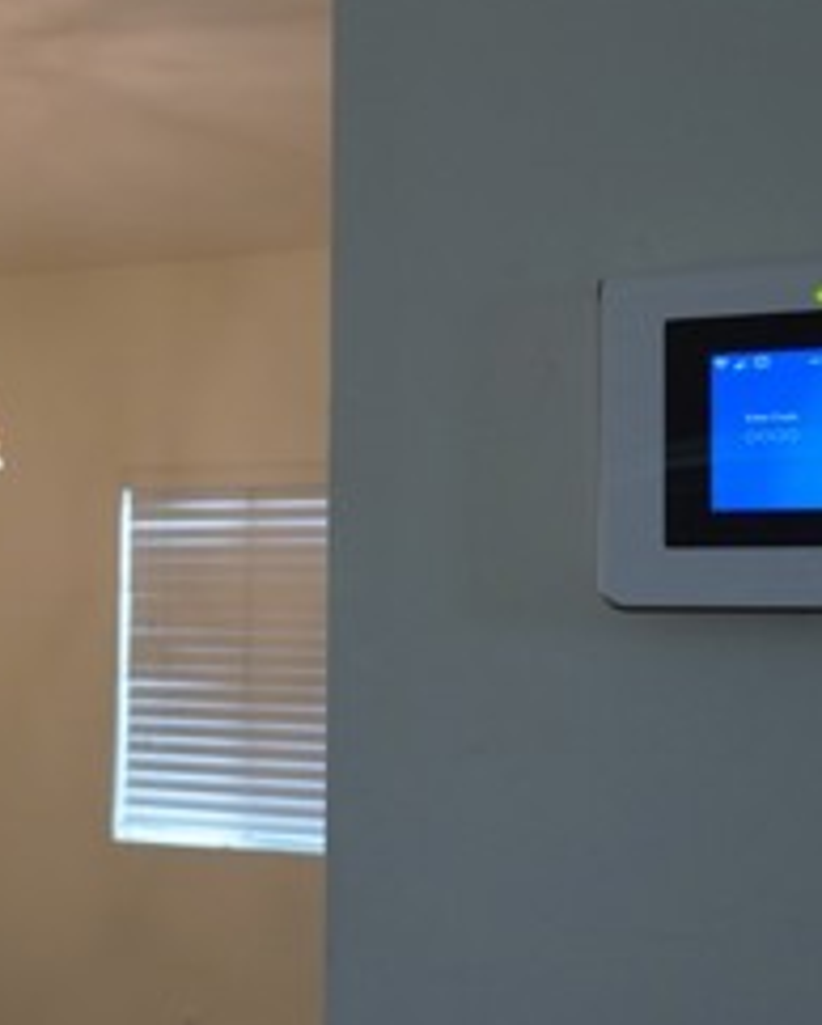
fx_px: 1921
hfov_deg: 23.5
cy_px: 506
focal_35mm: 63
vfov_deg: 29.9
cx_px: 89
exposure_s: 1/160
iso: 1000
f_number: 4
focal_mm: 17
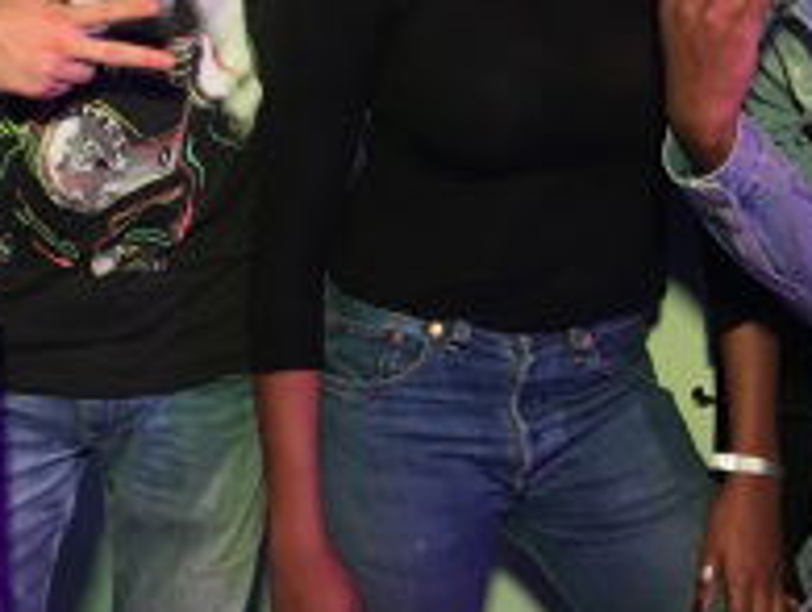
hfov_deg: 26.3
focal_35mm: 74
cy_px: -52
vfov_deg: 19.2
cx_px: 412
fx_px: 1739
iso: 160
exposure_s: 1/33
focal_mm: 4.15
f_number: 2.2
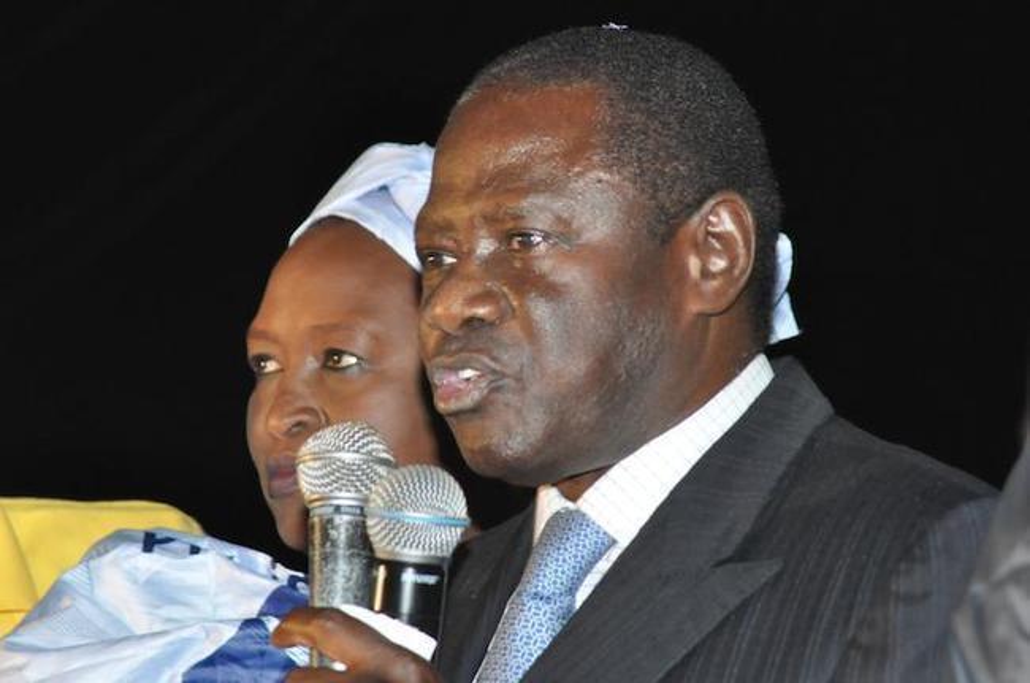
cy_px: 342
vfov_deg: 8.1
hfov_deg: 12.3
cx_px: 515
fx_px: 4798
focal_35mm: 168
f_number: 7.1
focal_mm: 112
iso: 1600
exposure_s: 1/60
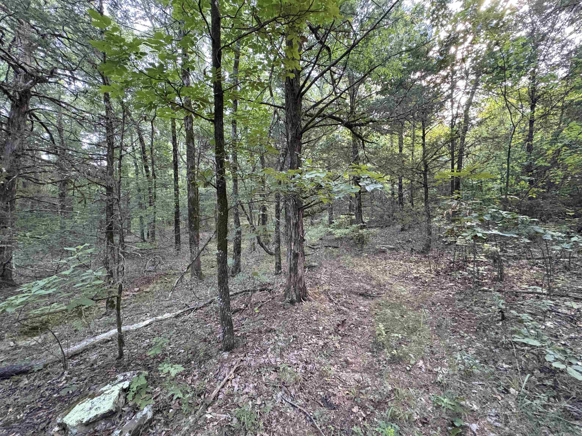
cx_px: 291
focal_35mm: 14
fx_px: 235
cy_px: 218
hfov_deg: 102.1
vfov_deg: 85.7
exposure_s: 1/60
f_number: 2.2
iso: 800
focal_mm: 2.22
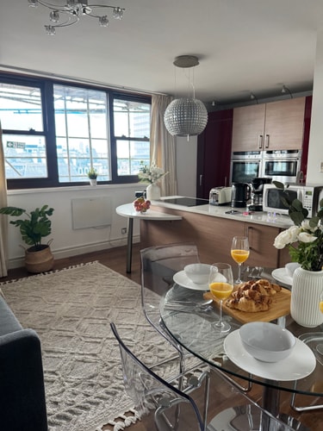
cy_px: 216
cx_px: 162
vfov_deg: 71.6
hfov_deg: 56.8
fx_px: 299
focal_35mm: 24
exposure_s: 1/60
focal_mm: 6.76
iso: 500
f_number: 1.78
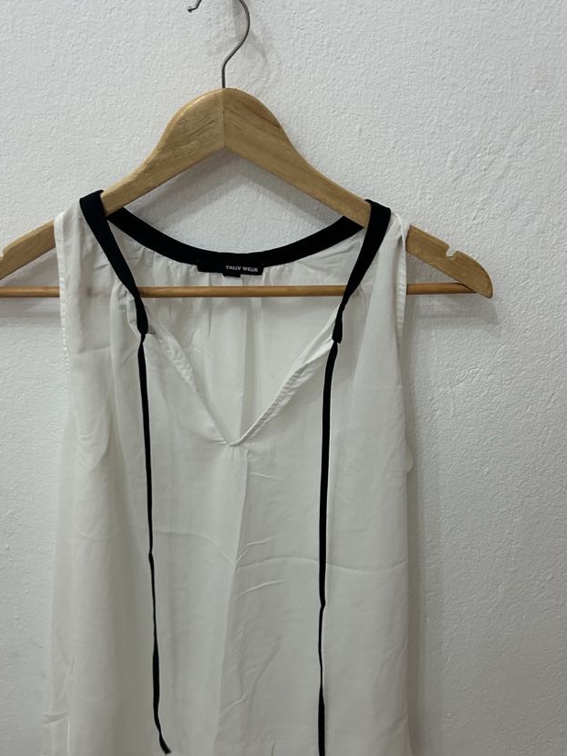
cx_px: 259
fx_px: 743
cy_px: 403
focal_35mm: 34
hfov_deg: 41.7
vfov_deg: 53.9
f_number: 1.5
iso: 160
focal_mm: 5.7
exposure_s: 1/50
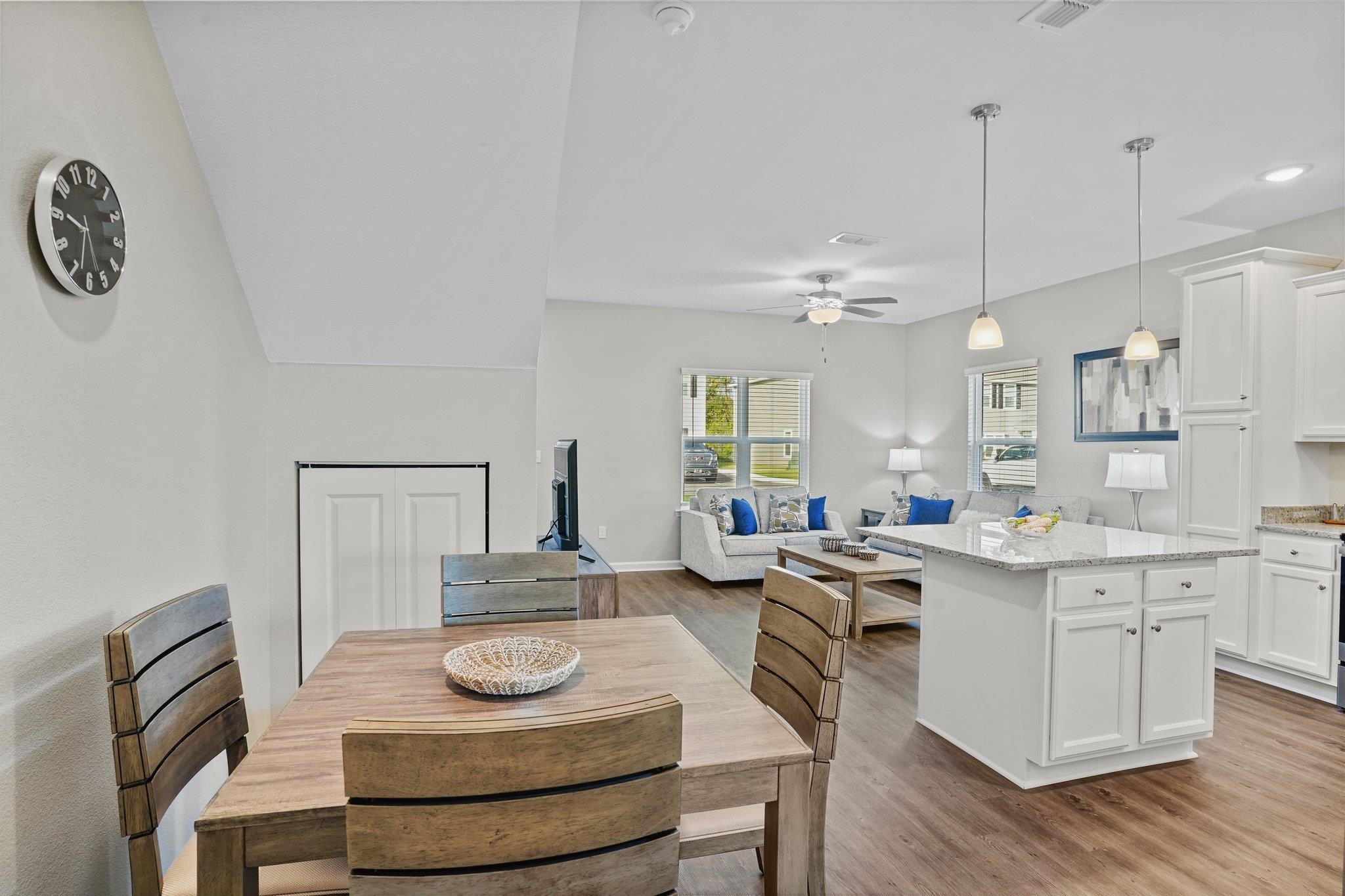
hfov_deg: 93.3
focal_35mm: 17
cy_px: 448
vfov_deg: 70.4
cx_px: 672
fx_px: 635
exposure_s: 1.6
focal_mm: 17
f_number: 9
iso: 100
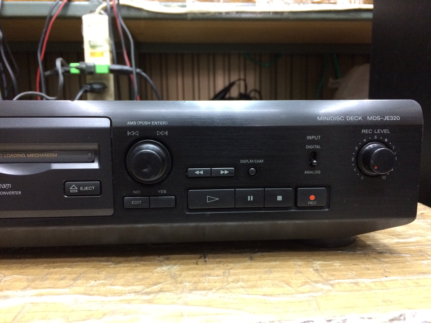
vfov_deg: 48.2
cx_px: 216
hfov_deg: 61.7
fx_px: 361
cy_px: 162
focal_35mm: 29
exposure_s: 1/25
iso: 320
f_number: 2.2
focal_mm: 4.15
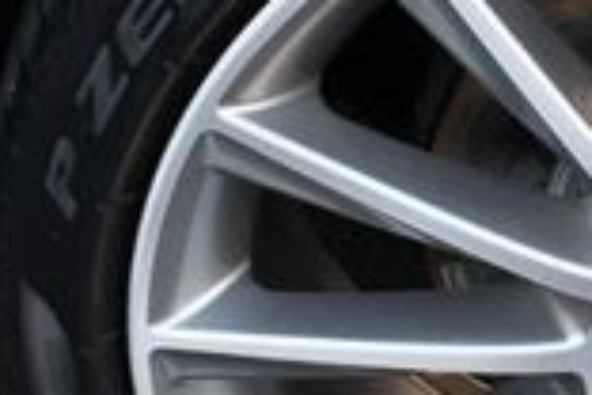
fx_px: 2434
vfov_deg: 9.3
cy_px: 234
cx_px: 710
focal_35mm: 148
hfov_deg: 13.5
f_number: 3.8
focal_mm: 18
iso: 400
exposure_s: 1/250
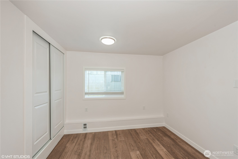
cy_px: 80
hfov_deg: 104.2
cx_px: 119
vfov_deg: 81.2
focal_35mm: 14
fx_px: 93
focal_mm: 14
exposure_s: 1/40
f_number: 8
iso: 200
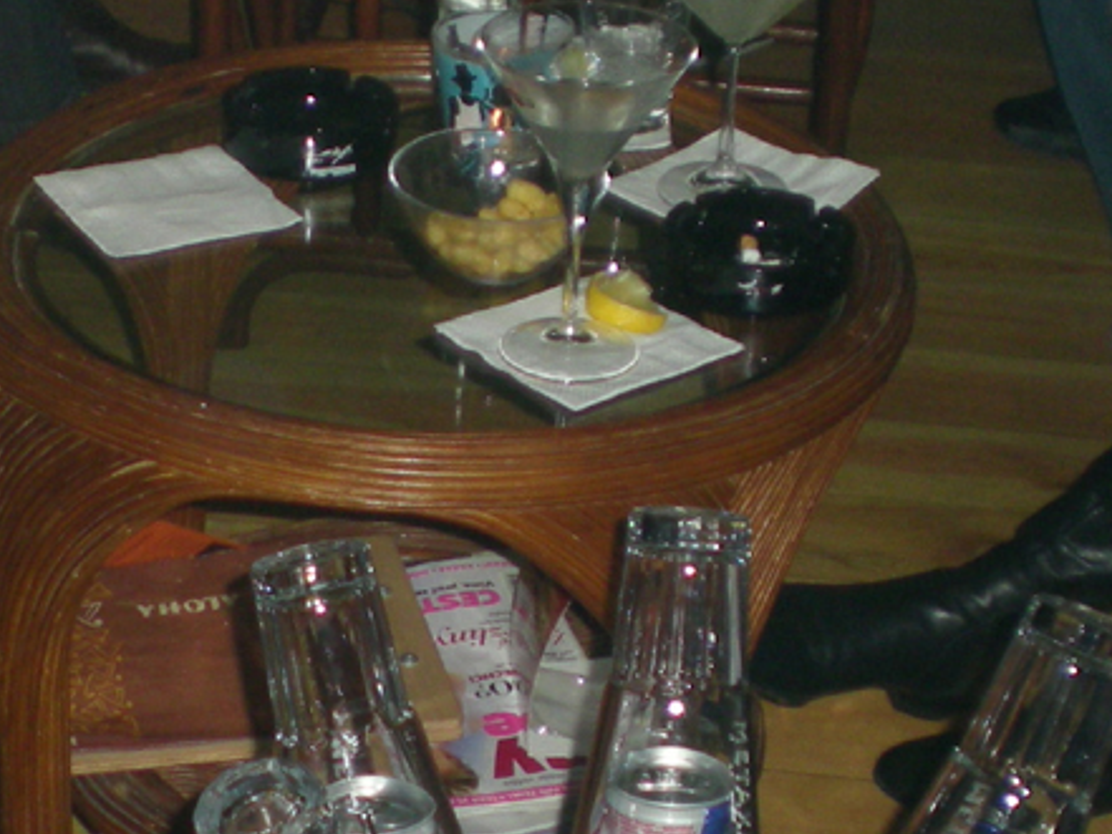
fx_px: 3470
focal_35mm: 108
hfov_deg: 18.0
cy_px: 433
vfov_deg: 13.7
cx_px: 160
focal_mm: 6.3
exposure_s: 1/60
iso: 102
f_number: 3.1
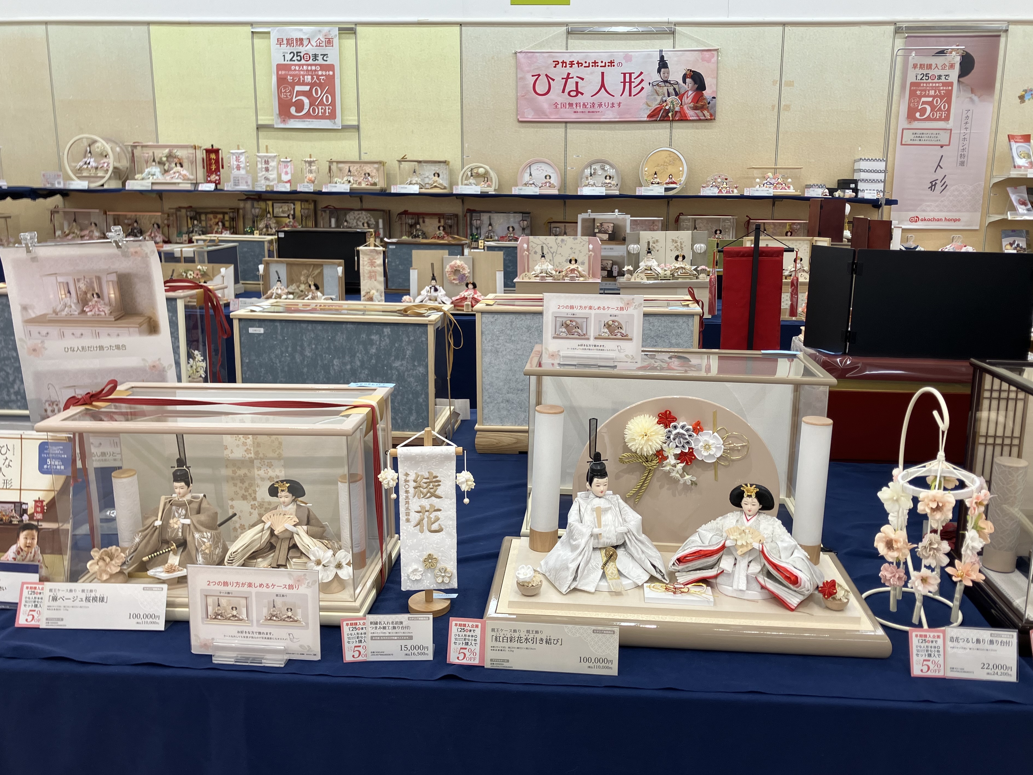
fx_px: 895
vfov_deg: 46.8
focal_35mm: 30
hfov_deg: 59.9
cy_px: 384
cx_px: 553
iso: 50
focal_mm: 3.99
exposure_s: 1/120
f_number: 1.8
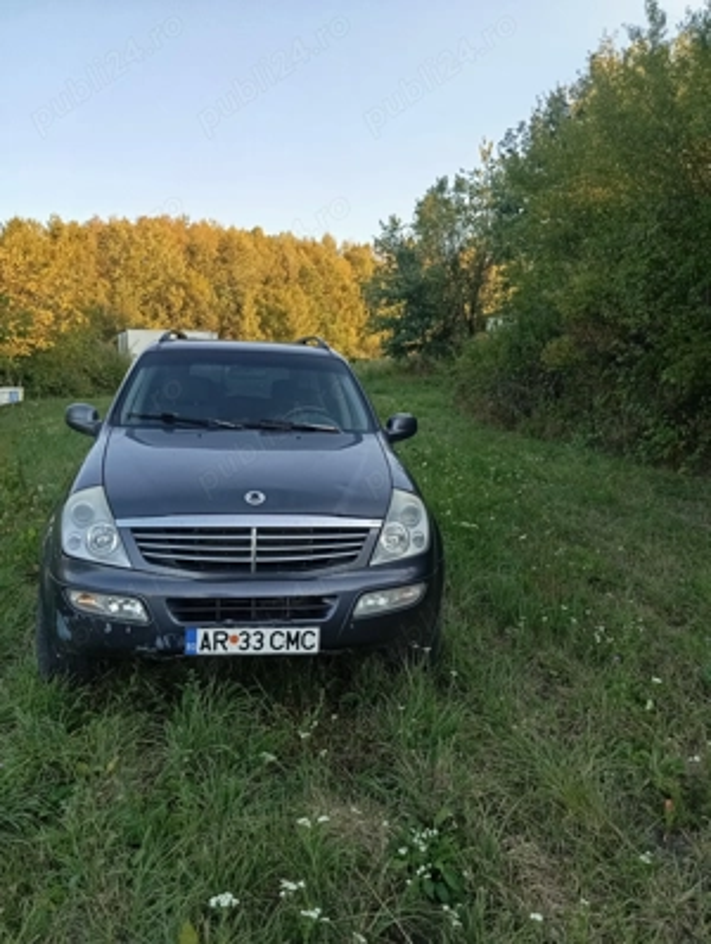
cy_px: 472
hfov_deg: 49.9
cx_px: 356
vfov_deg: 63.4
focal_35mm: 28
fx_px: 764
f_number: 1.8
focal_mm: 4.22
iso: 127
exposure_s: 1/100
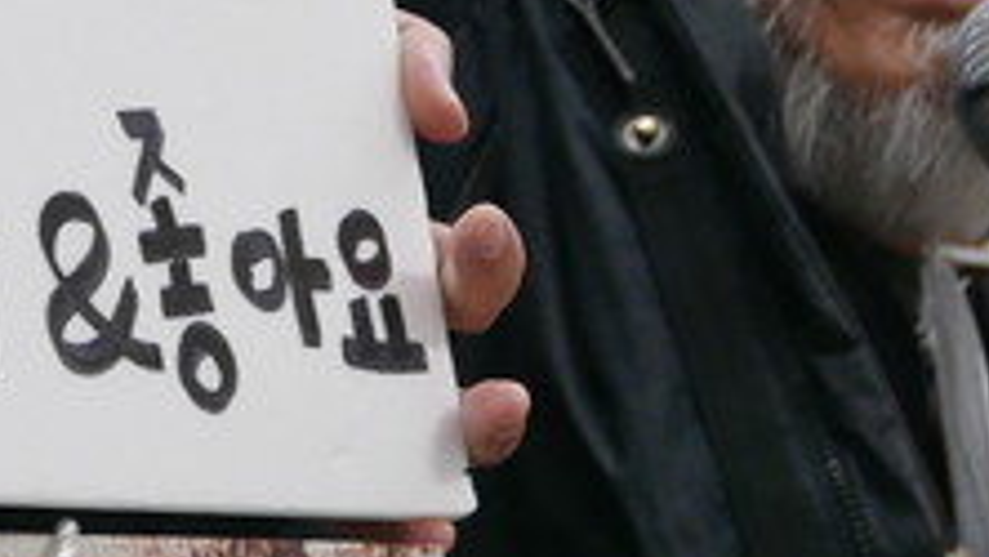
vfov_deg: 4.9
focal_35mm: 245
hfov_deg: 8.8
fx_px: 6427
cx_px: 89
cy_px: -334
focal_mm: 24.5
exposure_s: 1/100
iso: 800
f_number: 2.8
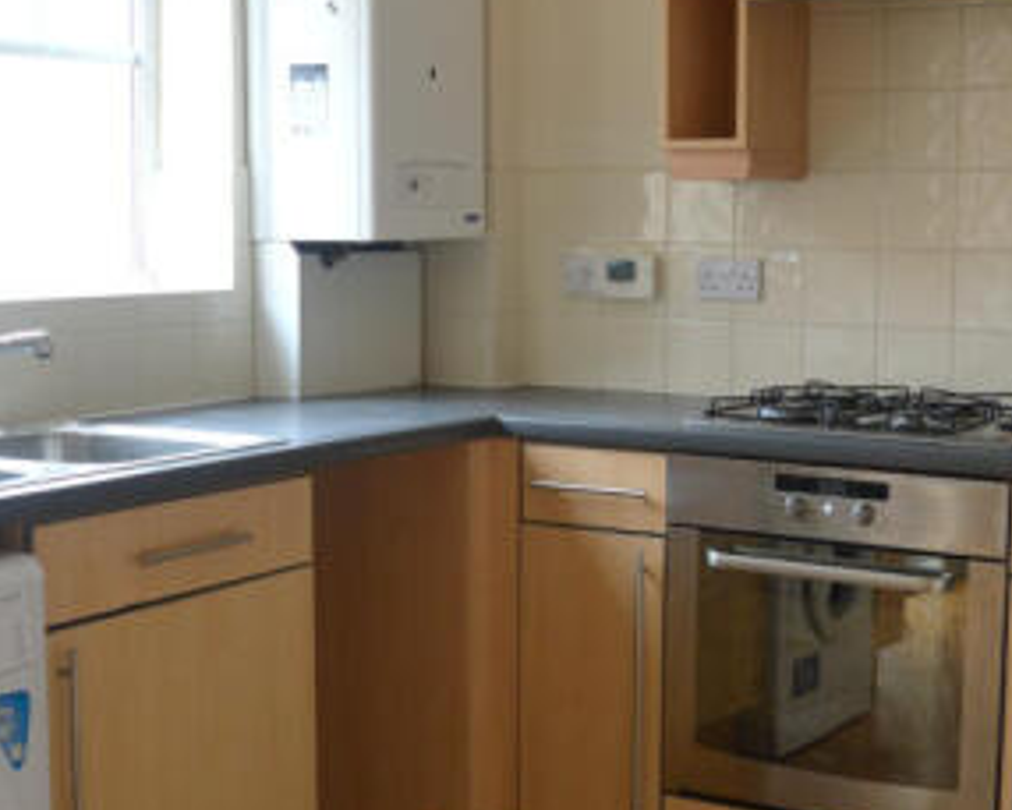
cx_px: 502
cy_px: 439
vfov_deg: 26.2
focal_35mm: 58
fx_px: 1738
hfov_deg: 32.5
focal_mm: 18
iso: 400
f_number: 3.5
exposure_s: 1/80
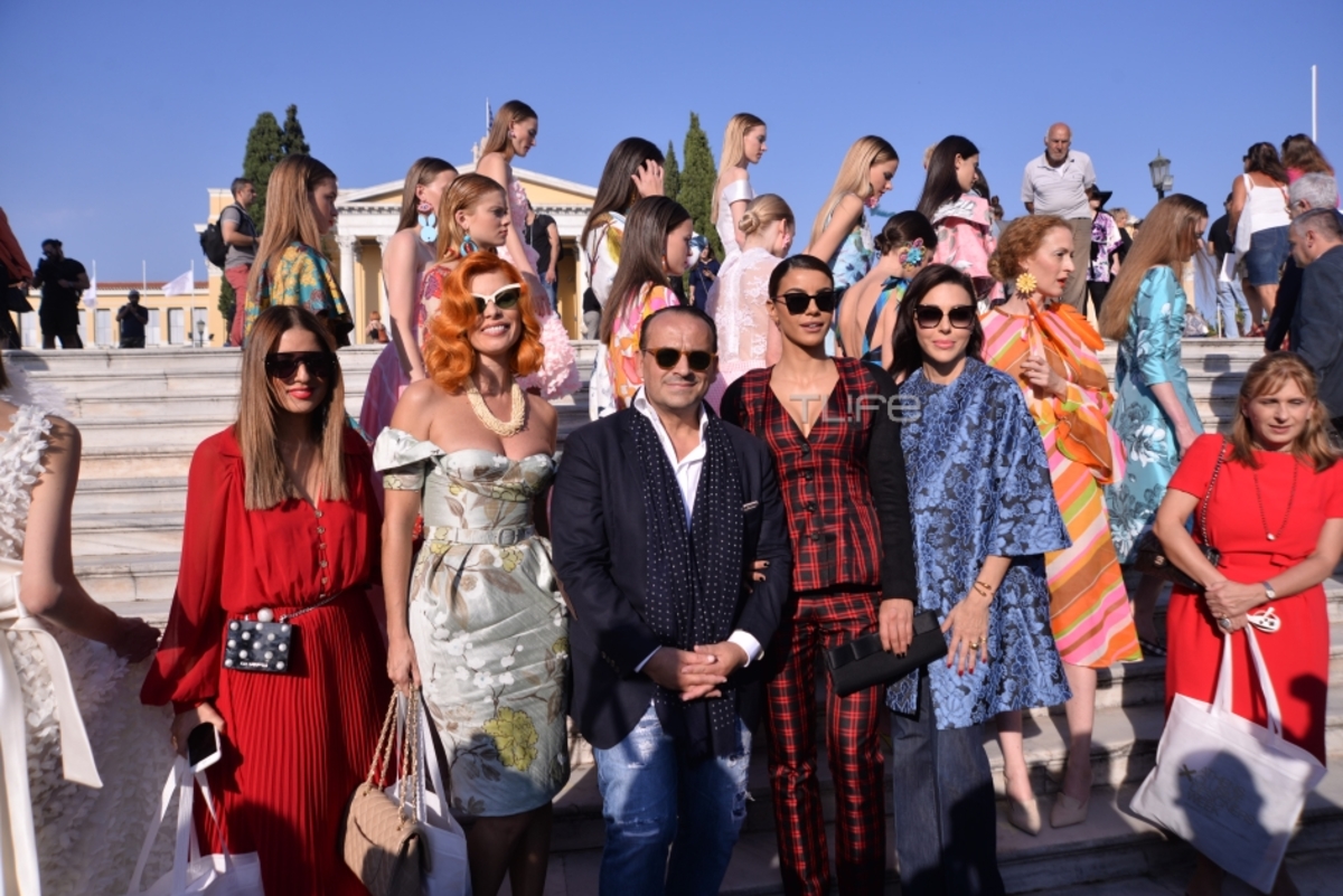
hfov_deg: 50.7
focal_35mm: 38
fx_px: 1418
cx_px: 672
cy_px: 448
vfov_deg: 35.1
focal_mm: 38
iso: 100
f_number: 8
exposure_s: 1/500
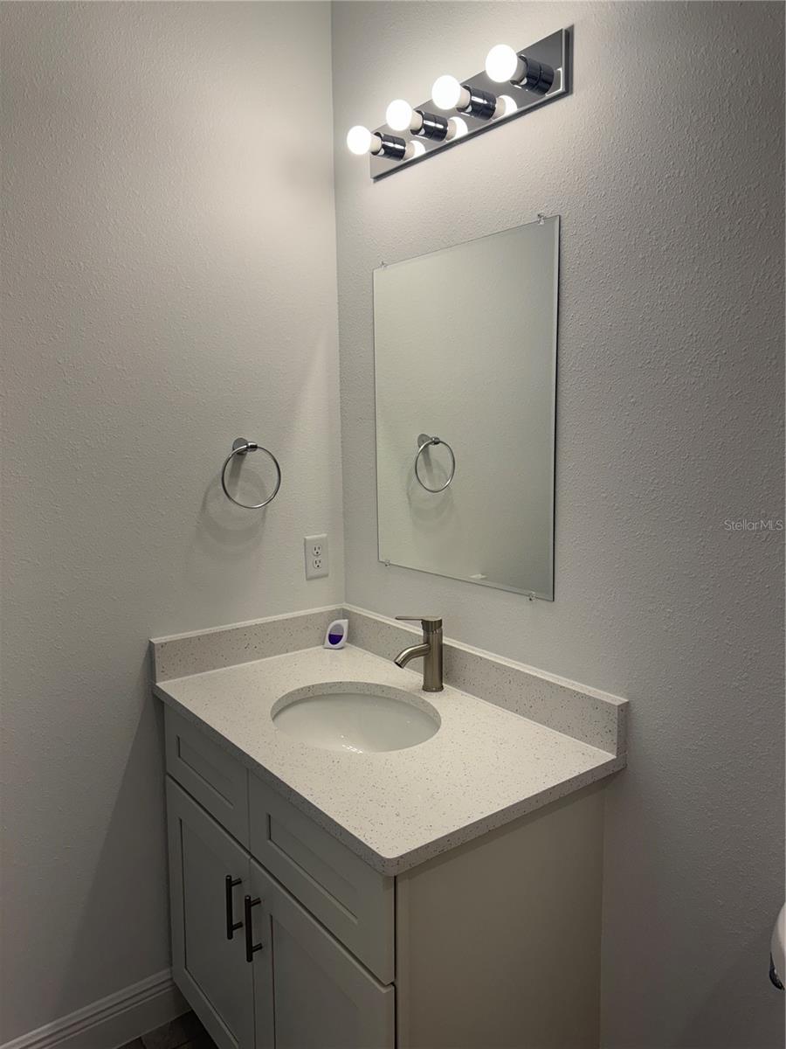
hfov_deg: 56.8
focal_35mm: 24
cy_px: 524
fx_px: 727
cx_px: 393
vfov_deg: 71.6
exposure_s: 1/212
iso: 64
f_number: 1.78
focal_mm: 6.76
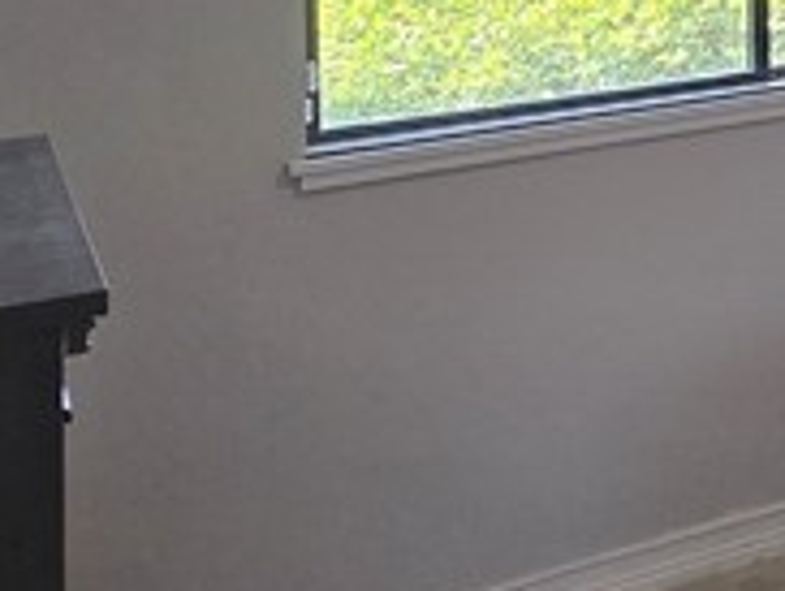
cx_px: 1208
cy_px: -328
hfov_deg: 21.8
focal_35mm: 73
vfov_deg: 17.8
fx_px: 1658
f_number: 2.2
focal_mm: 2.2
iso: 200
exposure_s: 1/60
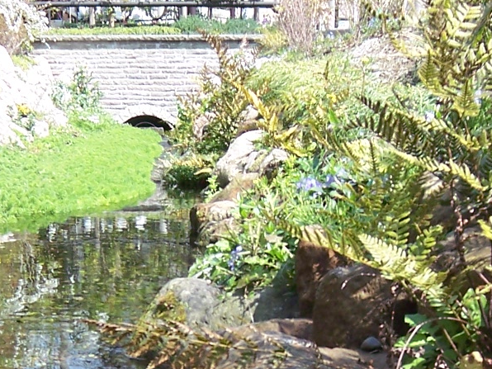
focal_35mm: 79
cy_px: 345
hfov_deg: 24.7
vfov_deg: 18.3
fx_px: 1123
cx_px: 193
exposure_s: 1/200
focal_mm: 3.8
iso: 50
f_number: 2.8
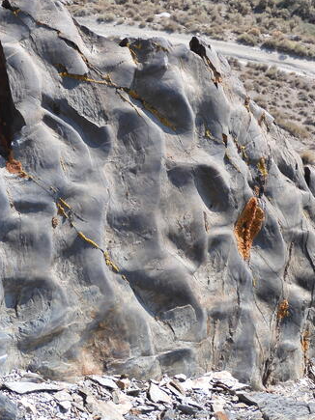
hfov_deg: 21.3
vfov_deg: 28.2
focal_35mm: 69
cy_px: 211
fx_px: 838
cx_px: 126
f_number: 4
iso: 100
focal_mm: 8.9
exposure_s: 1/400
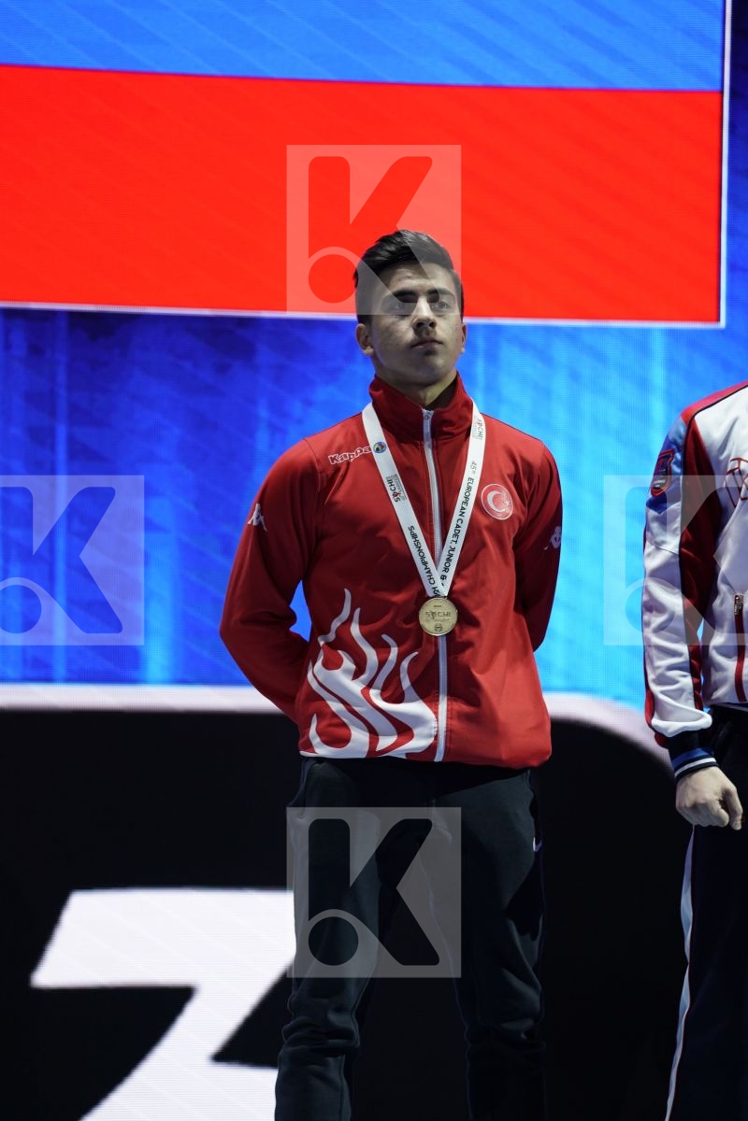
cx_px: 374
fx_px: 6233
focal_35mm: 200
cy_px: 560
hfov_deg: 6.9
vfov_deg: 10.3
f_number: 2.8
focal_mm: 200
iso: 320
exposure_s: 1/250
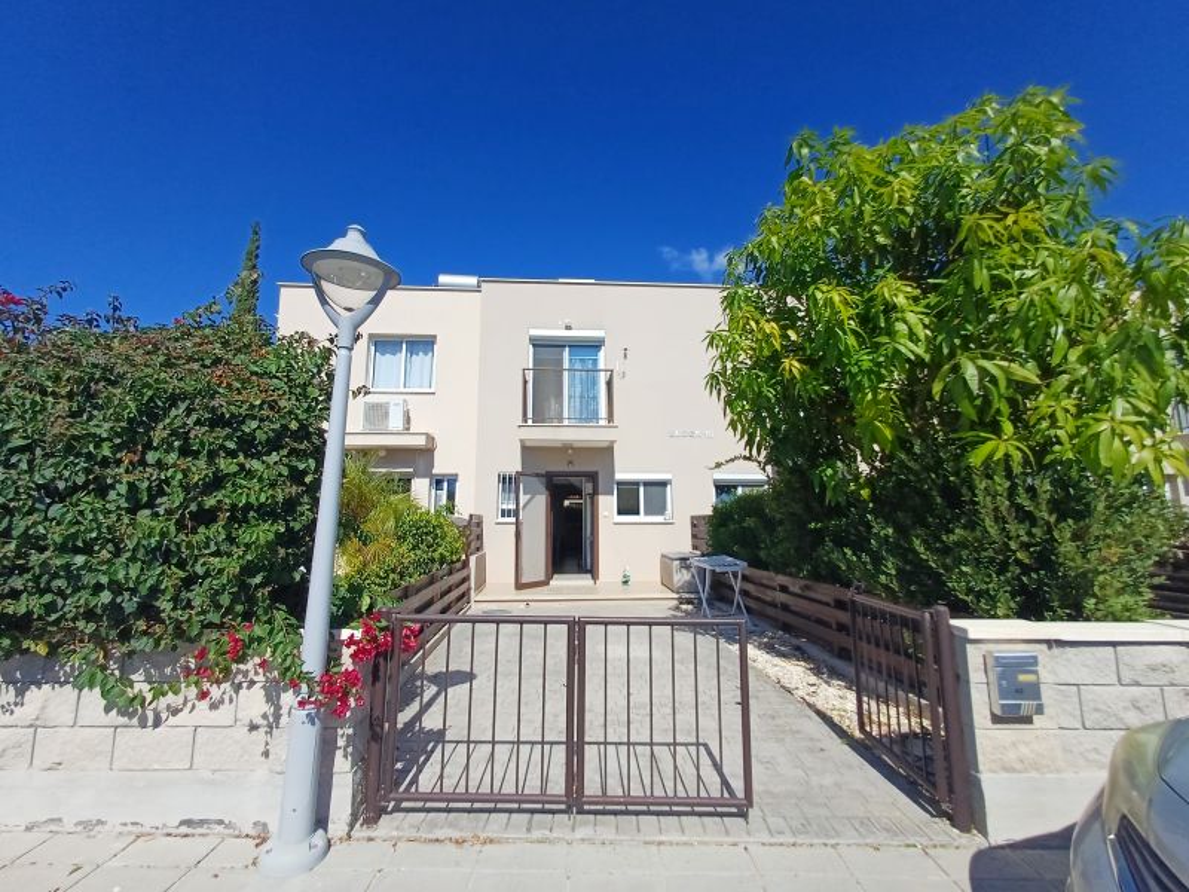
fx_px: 550
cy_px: 446
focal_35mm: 16
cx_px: 594
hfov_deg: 94.5
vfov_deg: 78.1
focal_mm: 1.64
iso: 40
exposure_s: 1/1618
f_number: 2.2
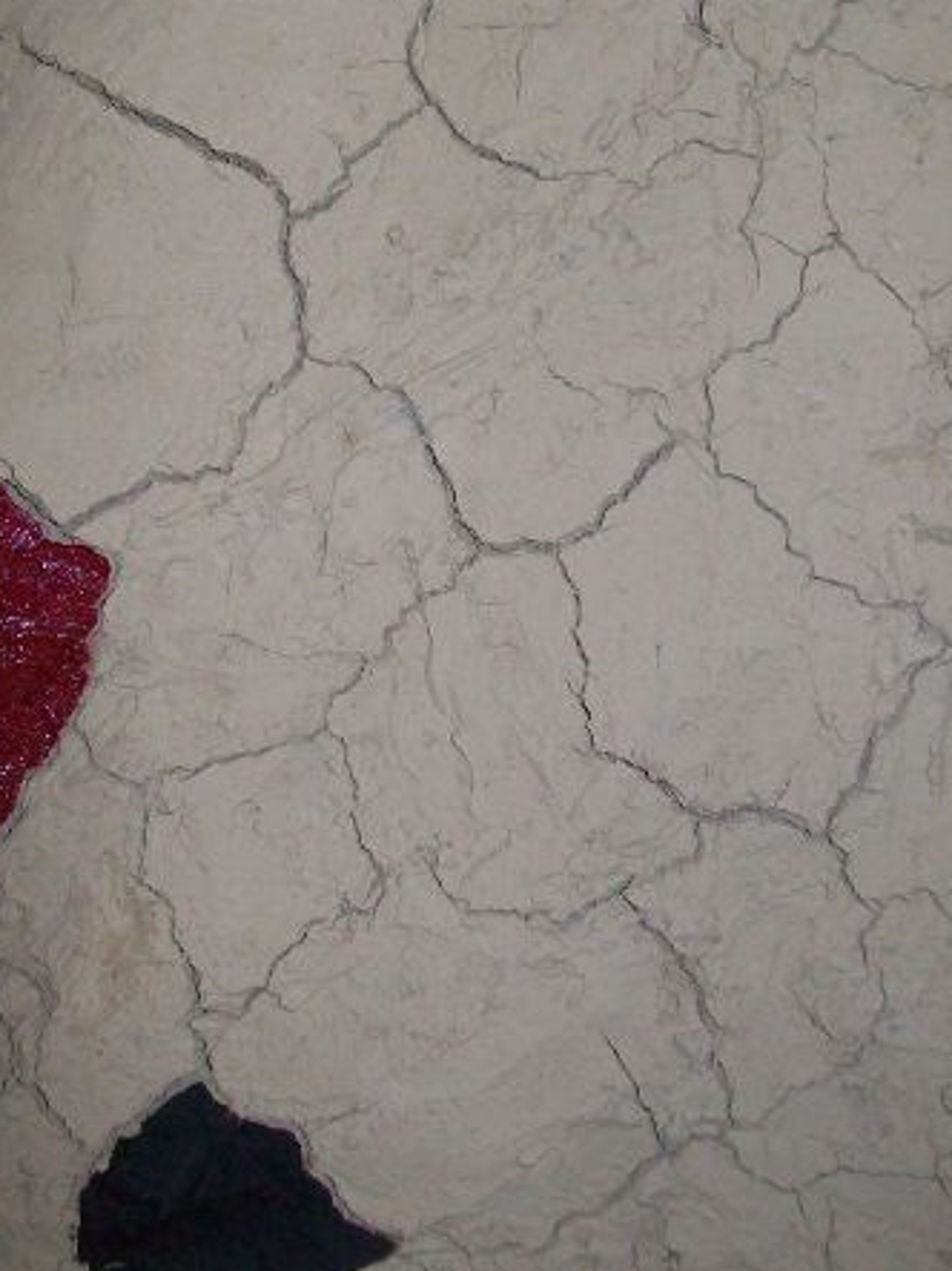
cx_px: 333
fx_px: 1908
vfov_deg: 36.6
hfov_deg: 27.9
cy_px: 485
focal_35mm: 52
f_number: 2.7
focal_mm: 6
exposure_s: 1/64
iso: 200
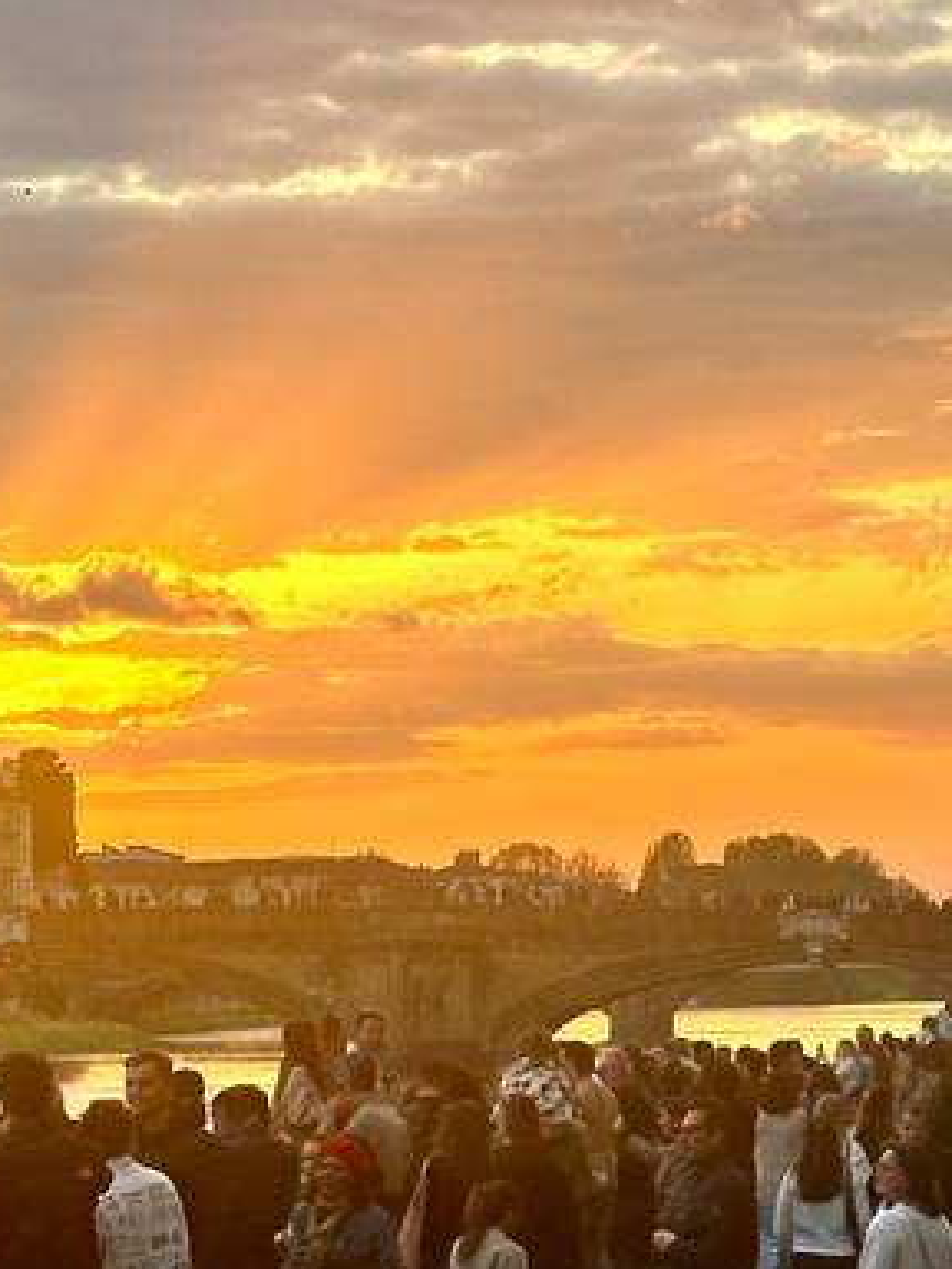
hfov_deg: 18.2
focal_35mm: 80
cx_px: 169
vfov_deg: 24.0
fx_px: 2934
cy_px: 254
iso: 64
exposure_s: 1/437
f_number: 1.78
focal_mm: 6.86
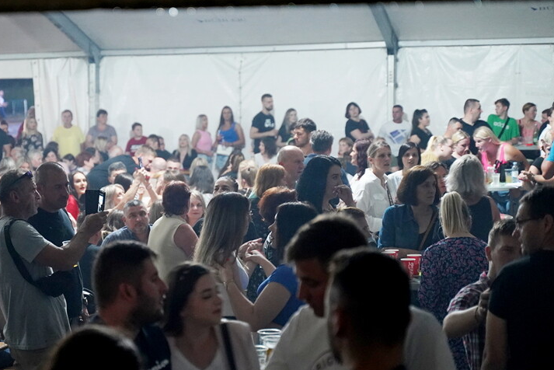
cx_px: 165
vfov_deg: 15.4
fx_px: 1370
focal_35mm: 89
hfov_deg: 22.7
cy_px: 199
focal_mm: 62
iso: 5000
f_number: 2.8
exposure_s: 1/100
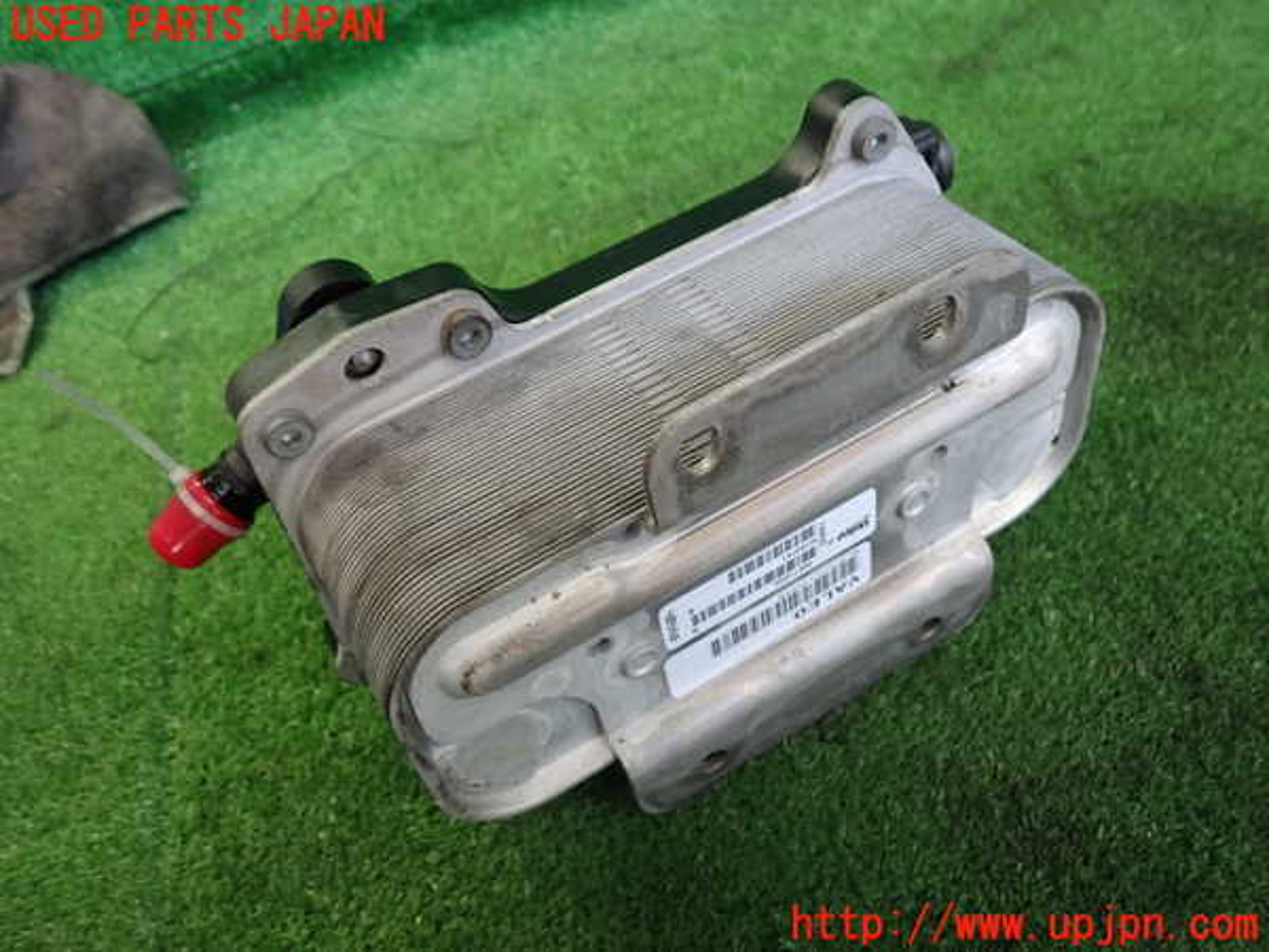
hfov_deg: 60.0
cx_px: 634
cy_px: 476
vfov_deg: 46.8
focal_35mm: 30
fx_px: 1100
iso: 200
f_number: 2.3
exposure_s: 1/40
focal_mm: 5.4
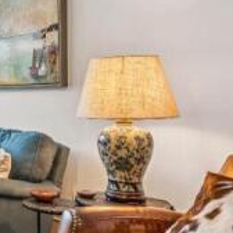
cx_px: -113
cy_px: 96
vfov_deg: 32.1
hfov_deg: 25.0
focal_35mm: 53
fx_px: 404
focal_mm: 16
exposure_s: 2
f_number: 8
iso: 50
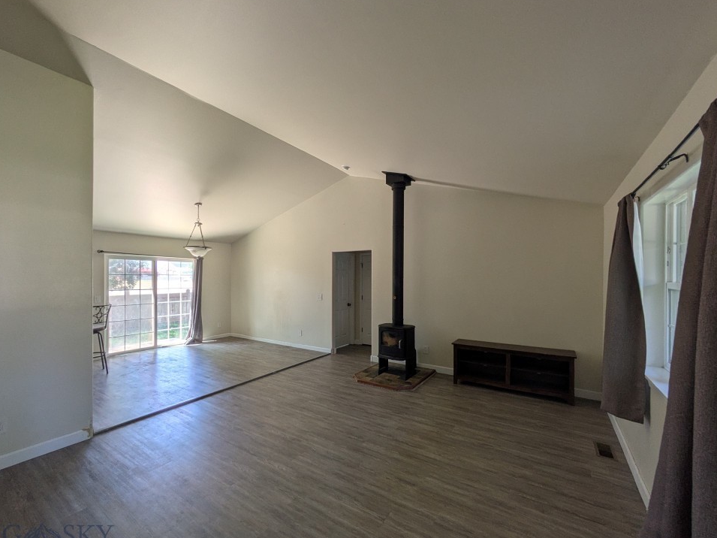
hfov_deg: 98.2
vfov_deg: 81.7
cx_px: 352
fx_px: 311
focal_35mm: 15
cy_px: 279
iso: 72
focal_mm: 1.83
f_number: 2.2
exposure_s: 1/120
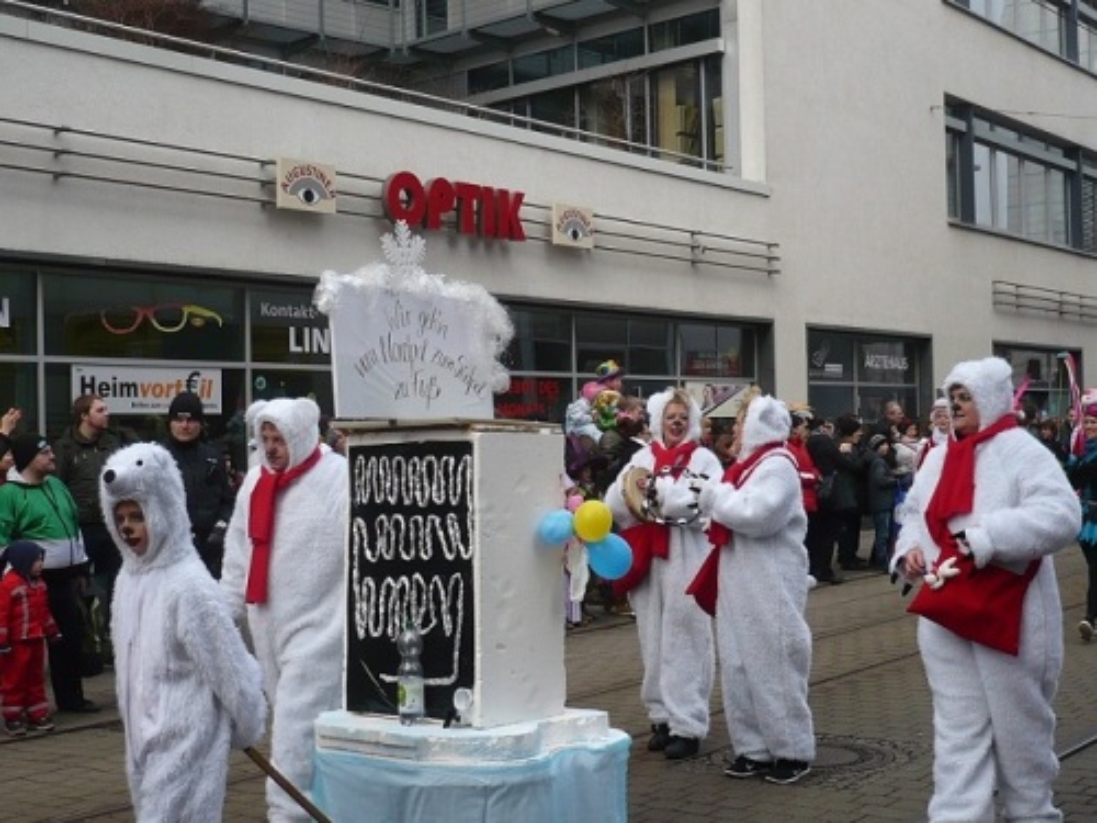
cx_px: 548
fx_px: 1743
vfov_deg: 26.6
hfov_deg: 34.9
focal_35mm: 55
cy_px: 412
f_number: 3
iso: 100
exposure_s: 1/250
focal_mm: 6.6
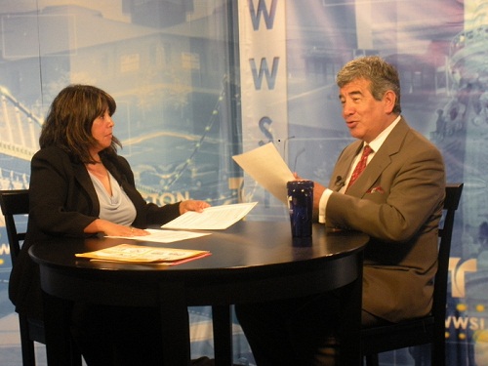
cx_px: 244
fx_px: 1100
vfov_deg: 18.9
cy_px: 183
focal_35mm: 78
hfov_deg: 25.0
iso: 400
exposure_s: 1/12.3
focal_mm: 14.2
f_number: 4.8
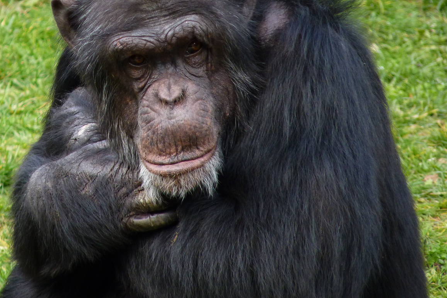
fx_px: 8664
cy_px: 101
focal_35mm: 698
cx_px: 167
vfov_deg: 2.0
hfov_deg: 3.0
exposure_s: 1/125
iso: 200
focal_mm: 86.4
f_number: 4.4
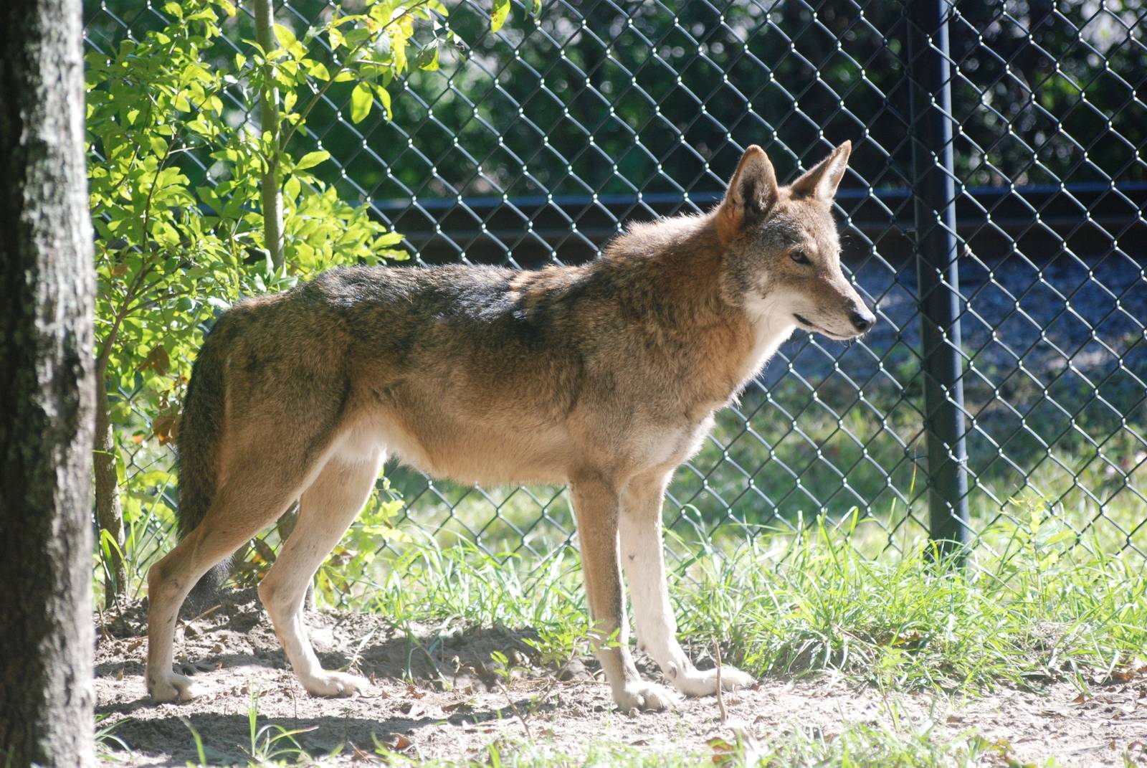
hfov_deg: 8.1
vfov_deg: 5.4
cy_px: 384
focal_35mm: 255
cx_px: 574
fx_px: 8134
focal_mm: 170
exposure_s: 1/400
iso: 400
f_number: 4.8
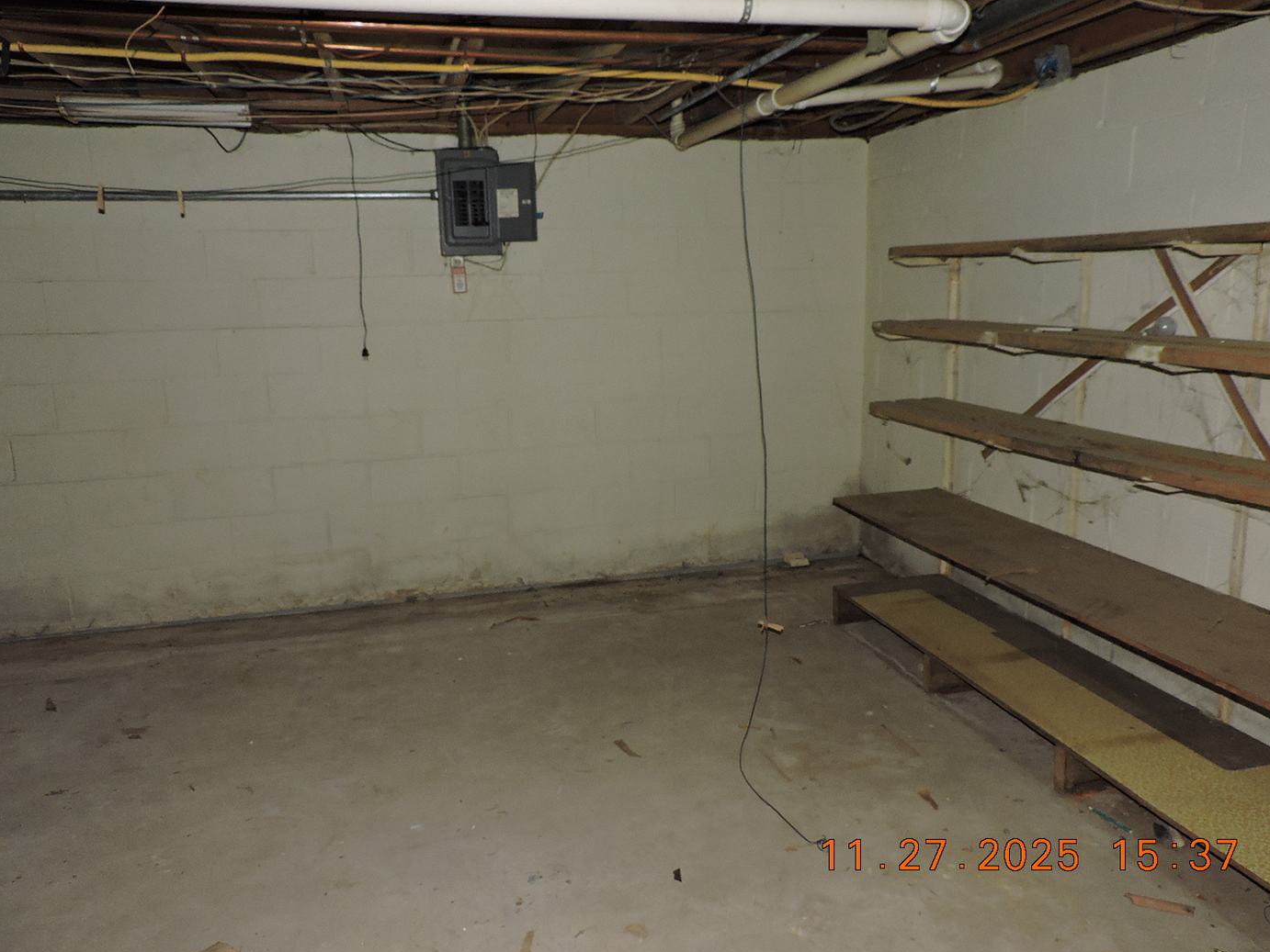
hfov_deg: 69.4
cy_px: 466
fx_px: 917
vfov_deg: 54.9
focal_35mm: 25
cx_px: 645
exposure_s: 1/30
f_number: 3
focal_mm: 4.3
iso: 200
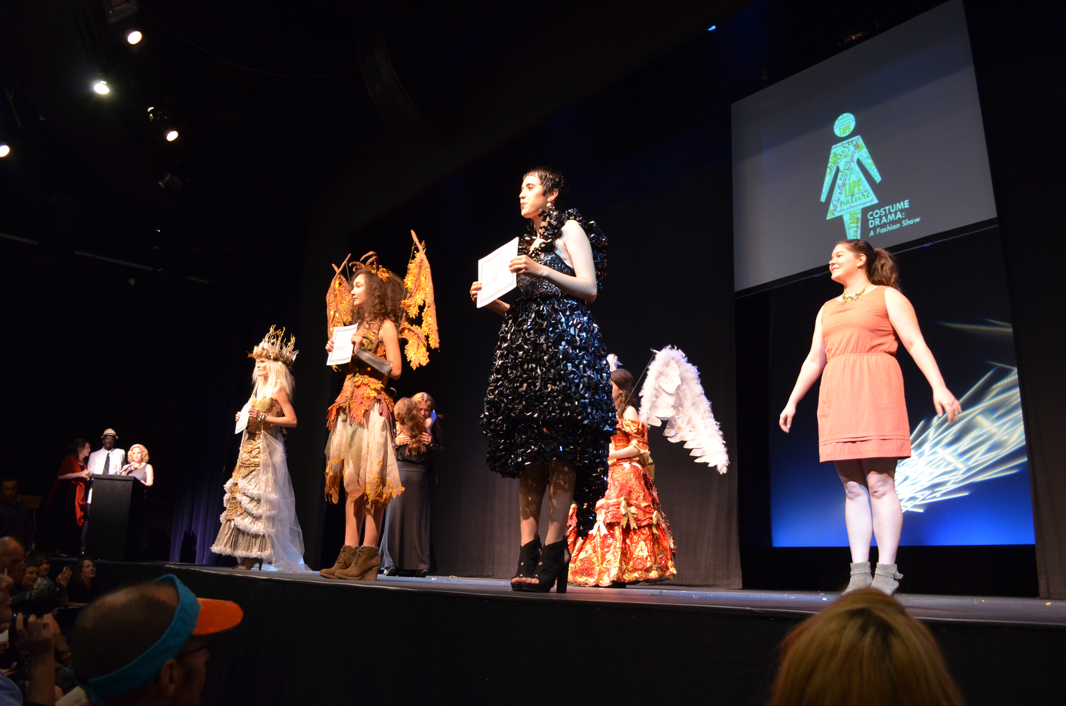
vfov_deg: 43.4
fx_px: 886
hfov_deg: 62.0
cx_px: 533
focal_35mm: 30
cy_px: 353
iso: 1400
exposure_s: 1/30
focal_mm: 20
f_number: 3.8
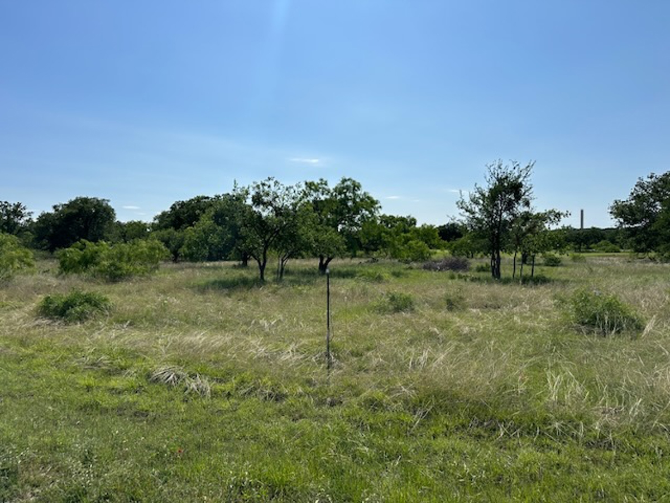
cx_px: 335
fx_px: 465
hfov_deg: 71.6
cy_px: 252
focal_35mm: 24
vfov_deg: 56.8
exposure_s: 1/9709
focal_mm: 6.86
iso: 80
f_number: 1.78
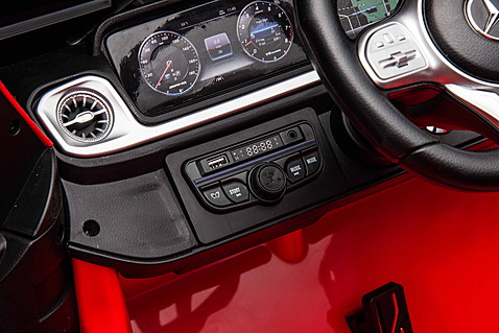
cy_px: 166
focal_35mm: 92
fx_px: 1276
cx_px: 250
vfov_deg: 14.9
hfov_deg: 22.1
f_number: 16
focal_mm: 92
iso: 100
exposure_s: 1/160
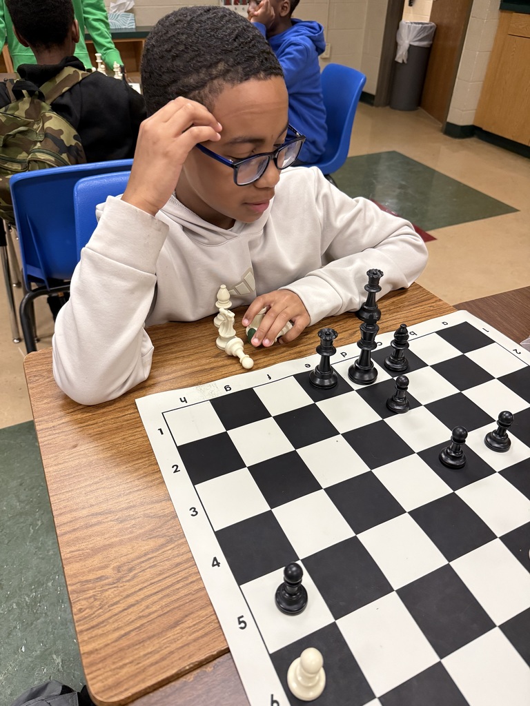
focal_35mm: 24
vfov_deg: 71.6
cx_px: 265
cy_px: 353
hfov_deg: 56.8
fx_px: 490
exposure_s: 1/60
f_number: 1.78
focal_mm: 6.76
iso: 250
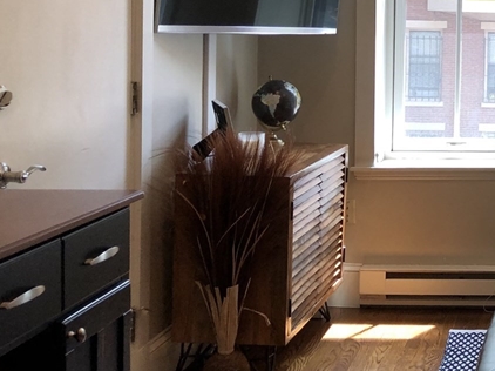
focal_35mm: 68
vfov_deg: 21.2
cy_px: 43
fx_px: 972
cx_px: 591
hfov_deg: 25.7
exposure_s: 1/40
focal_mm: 4
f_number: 1.8
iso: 20
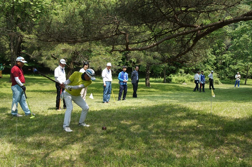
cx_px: 126
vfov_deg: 33.0
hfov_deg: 48.0
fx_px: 283
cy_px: 84
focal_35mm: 40
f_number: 7.1
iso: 200
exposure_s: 1/160
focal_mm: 27
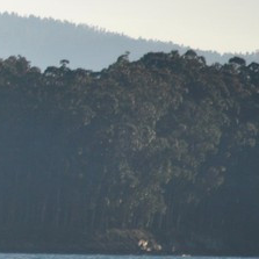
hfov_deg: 1.7
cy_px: 87
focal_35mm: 1025
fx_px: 8677
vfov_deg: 1.7
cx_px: -197
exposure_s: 1/800
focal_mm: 200
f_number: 5.6
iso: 200
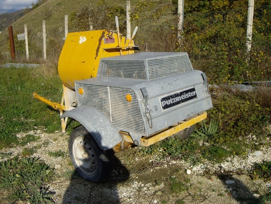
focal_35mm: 38
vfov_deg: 37.7
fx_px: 297
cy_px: 102
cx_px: 136
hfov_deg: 49.0
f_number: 4.3
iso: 50
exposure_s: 1/400
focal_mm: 6.2
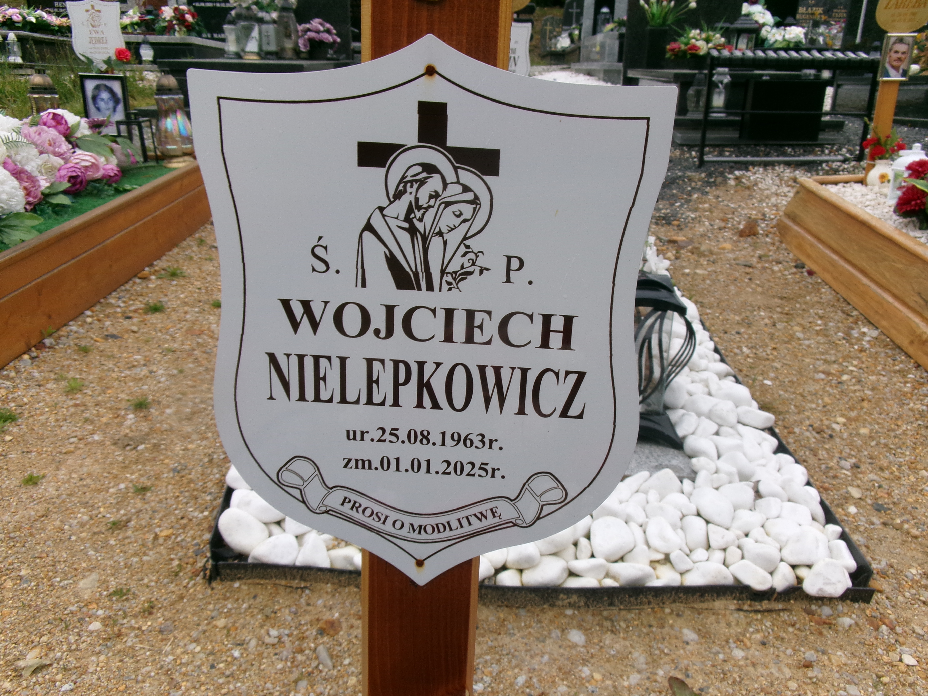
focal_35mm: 28
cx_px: 464
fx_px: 751
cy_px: 348
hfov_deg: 63.4
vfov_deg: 49.7
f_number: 10.8
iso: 100
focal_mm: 5.1
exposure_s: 1/100
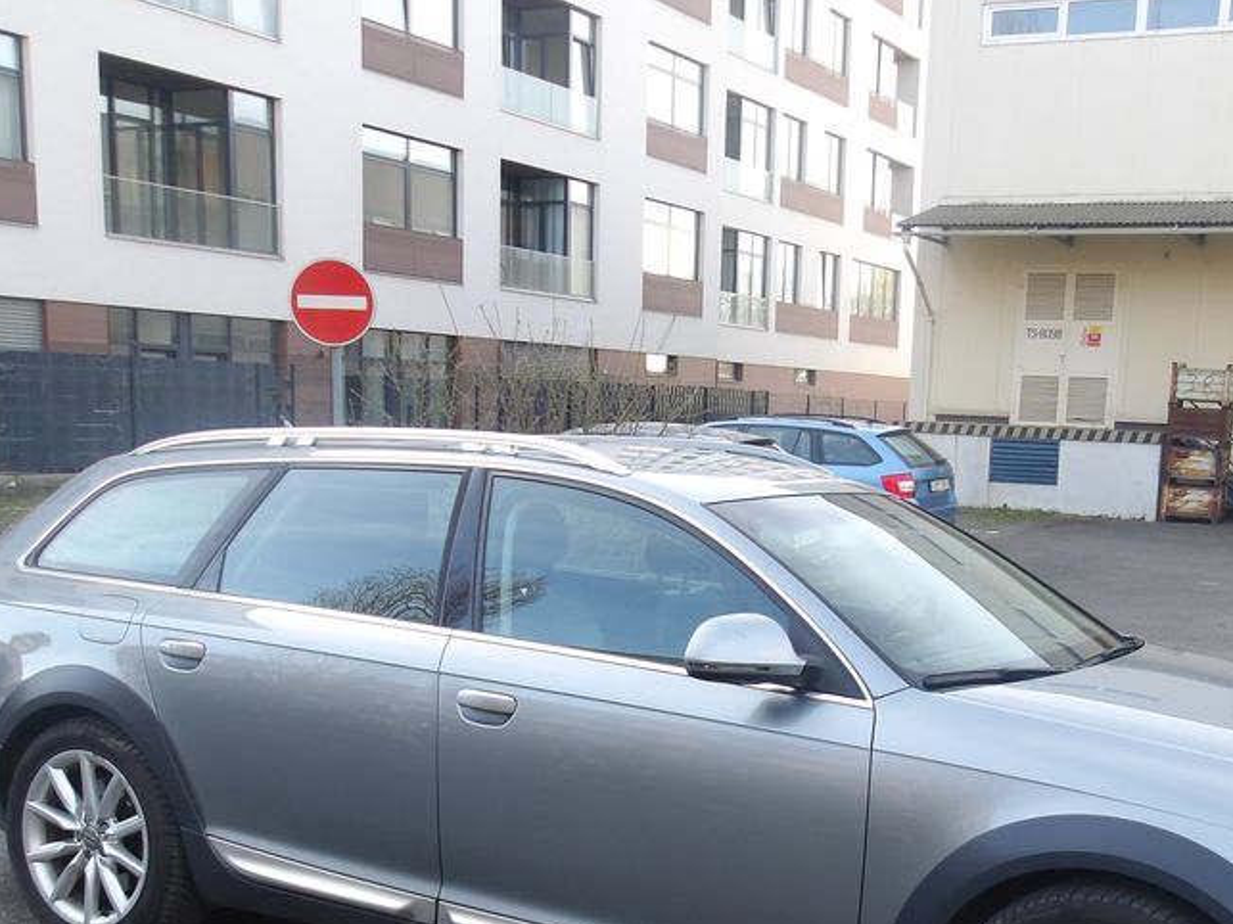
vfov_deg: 33.0
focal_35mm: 43
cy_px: 690
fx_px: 1531
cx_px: 779
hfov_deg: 43.5
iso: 100
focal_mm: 4.9
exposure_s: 1/182
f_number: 3
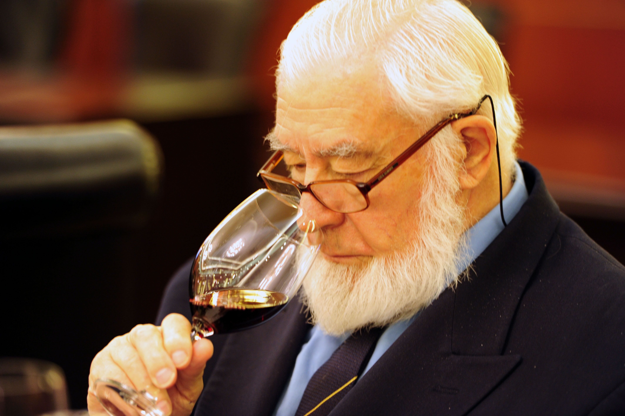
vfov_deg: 6.9
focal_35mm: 200
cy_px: 208
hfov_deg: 10.3
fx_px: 3470
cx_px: 312
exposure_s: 1/30
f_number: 2.8
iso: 1250
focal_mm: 200
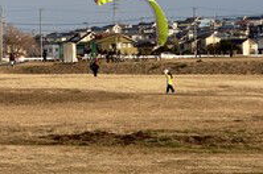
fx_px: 1765
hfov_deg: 8.4
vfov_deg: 5.6
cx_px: -58
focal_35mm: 242
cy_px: -67
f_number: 2.8
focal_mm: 9
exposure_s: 1/483
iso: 32
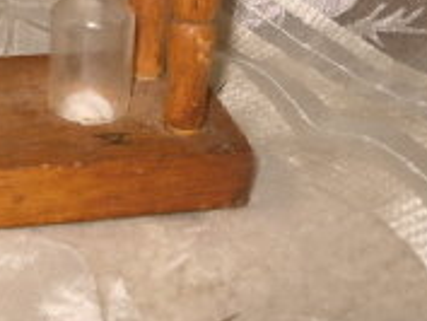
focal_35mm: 95
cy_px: 10
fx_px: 1173
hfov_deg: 19.5
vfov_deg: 15.3
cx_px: -77
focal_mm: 6.3
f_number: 3.5
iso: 80
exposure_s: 1/45
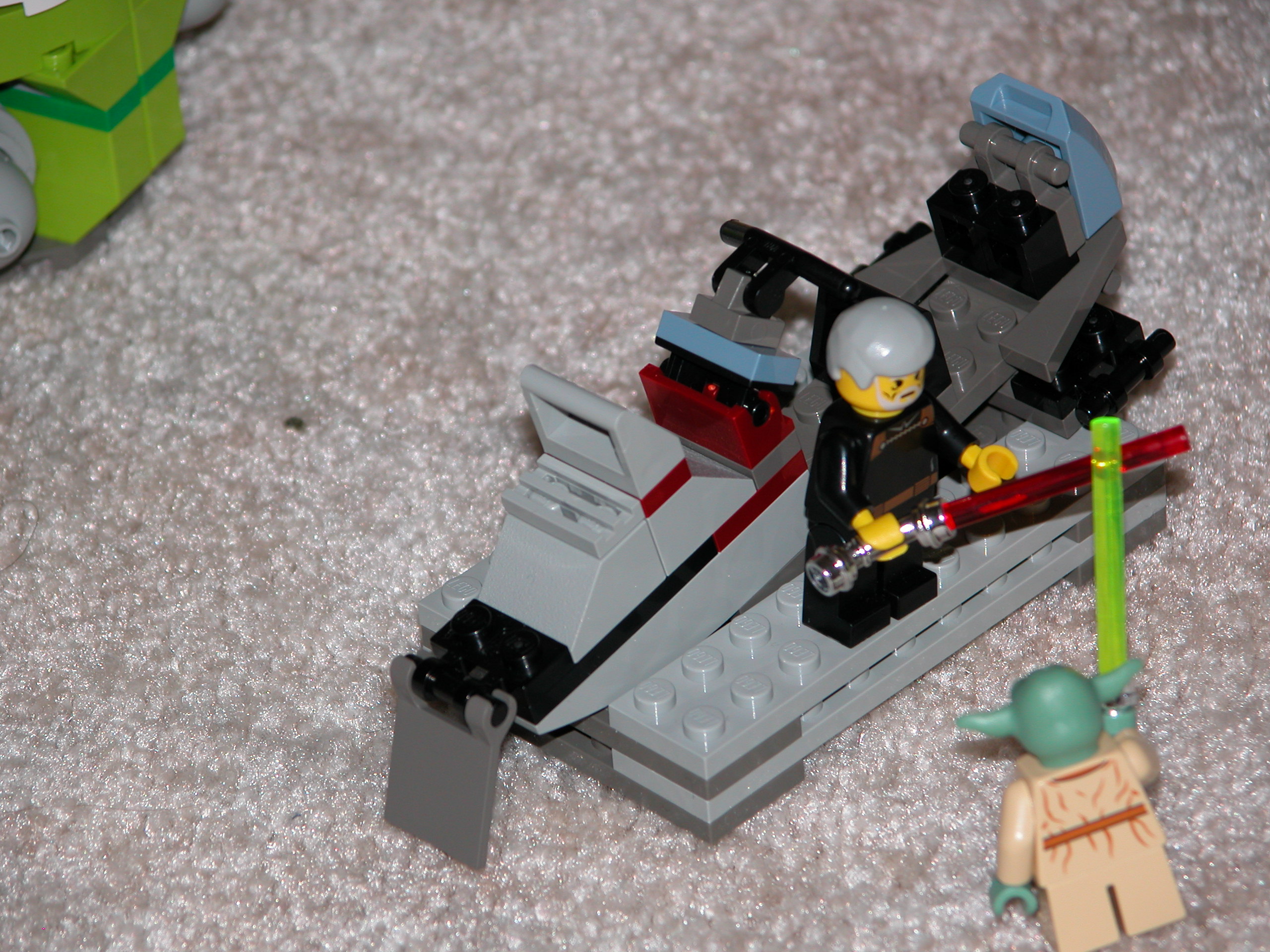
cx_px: 635
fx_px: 8071
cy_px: 476
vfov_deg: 6.8
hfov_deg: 9.0
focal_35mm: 220
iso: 100
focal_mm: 56.7
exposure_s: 1/125
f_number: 4.1
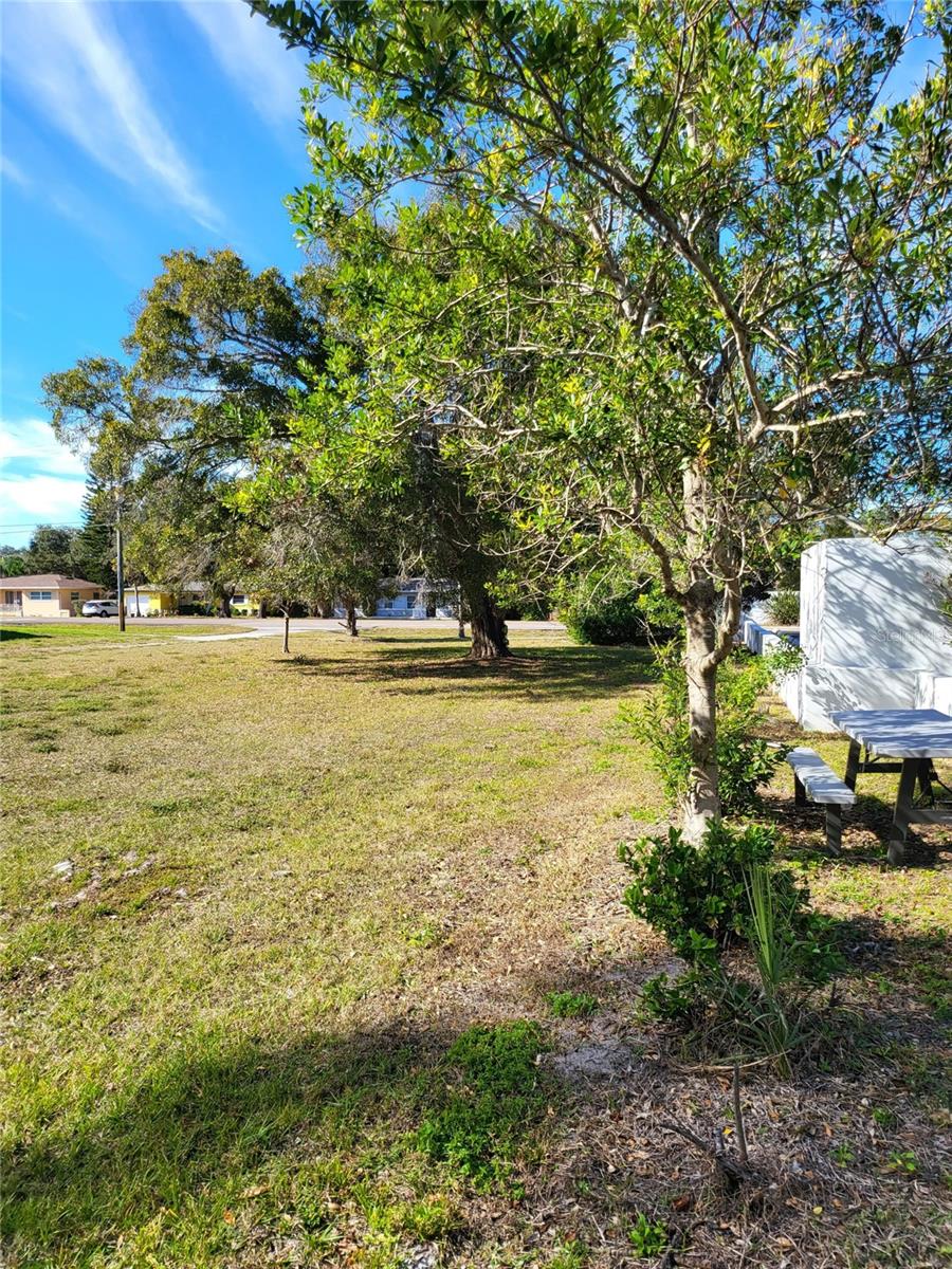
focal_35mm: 24
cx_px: 476
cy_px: 634
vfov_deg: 71.6
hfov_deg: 56.8
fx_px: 880
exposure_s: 1/1078
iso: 40
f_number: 1.8
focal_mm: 5
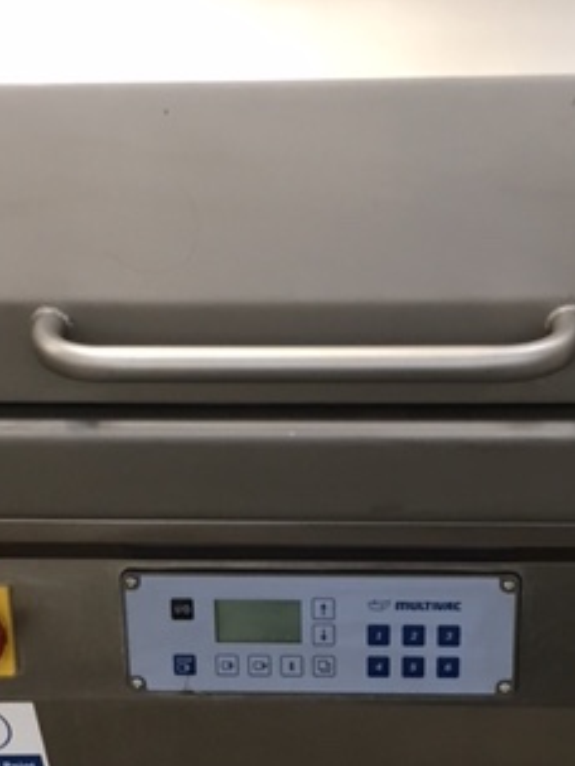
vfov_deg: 30.4
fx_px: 1351
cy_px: 675
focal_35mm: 61
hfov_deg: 24.0
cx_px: 320
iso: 125
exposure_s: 1/33
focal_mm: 4.15
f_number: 2.2
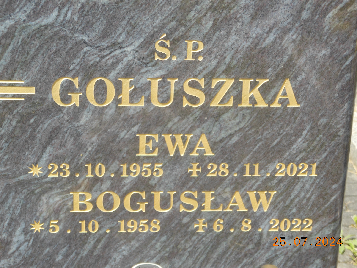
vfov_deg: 17.0
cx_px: 178
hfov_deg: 22.5
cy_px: 134
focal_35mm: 87
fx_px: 897
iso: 125
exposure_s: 1/400
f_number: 4.6
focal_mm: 15.5
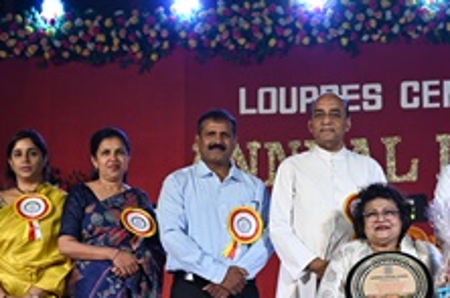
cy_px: 249
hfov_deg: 21.7
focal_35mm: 93
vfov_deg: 14.5
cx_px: 353
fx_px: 1160
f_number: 4
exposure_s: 1/160
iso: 400
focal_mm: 46
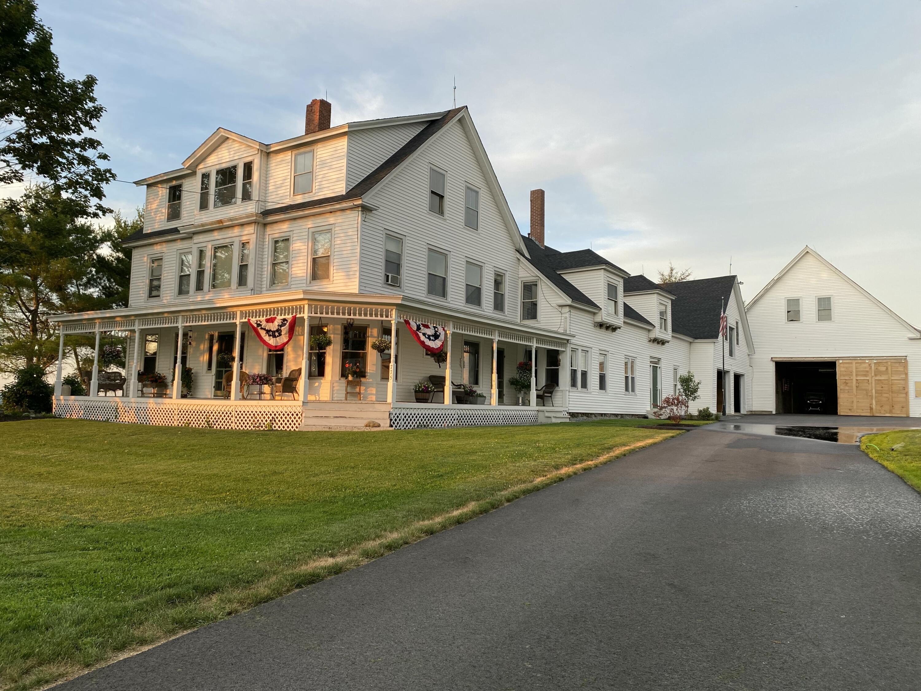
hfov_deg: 67.3
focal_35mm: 26
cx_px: 460
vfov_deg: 53.1
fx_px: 692
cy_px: 346
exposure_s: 1/265
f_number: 1.8
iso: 32
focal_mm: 4.25
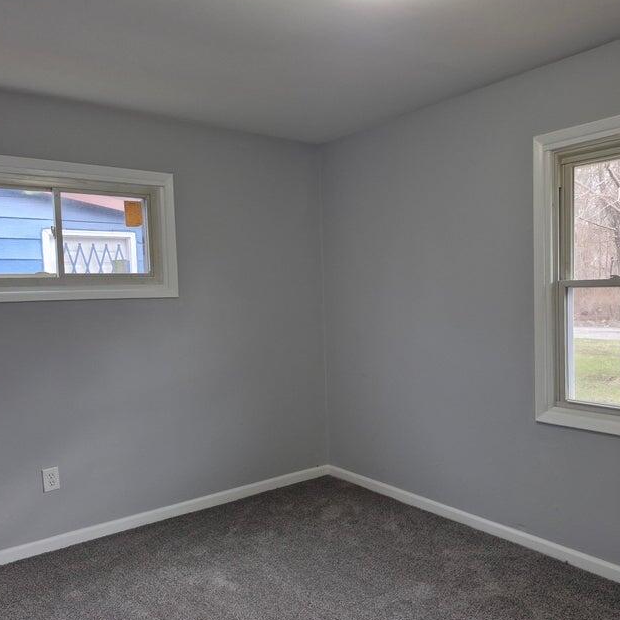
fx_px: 567
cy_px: 313
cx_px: 350
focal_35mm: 28
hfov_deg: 57.1
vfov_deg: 57.3
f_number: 1.8
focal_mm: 5.4
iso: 80
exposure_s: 1/120
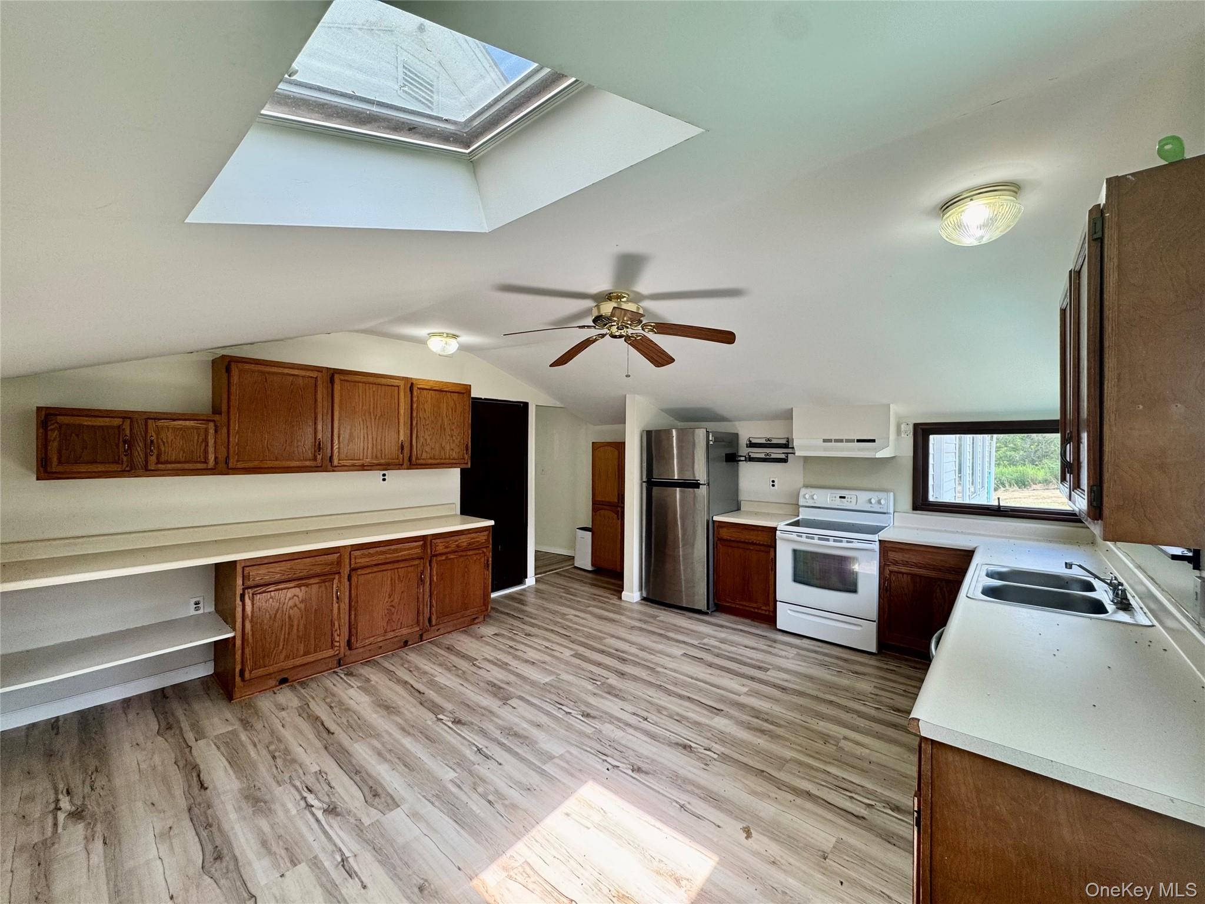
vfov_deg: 85.7
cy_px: 452
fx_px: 487
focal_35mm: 14
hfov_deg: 102.1
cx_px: 602
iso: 80
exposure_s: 1/120
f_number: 2.2
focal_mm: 2.22
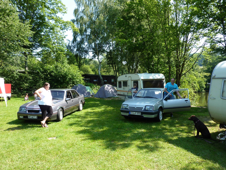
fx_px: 163
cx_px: 113
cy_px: 85
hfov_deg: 69.4
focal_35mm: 25
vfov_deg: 54.9
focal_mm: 4.1
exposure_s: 1/160
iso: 80
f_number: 4
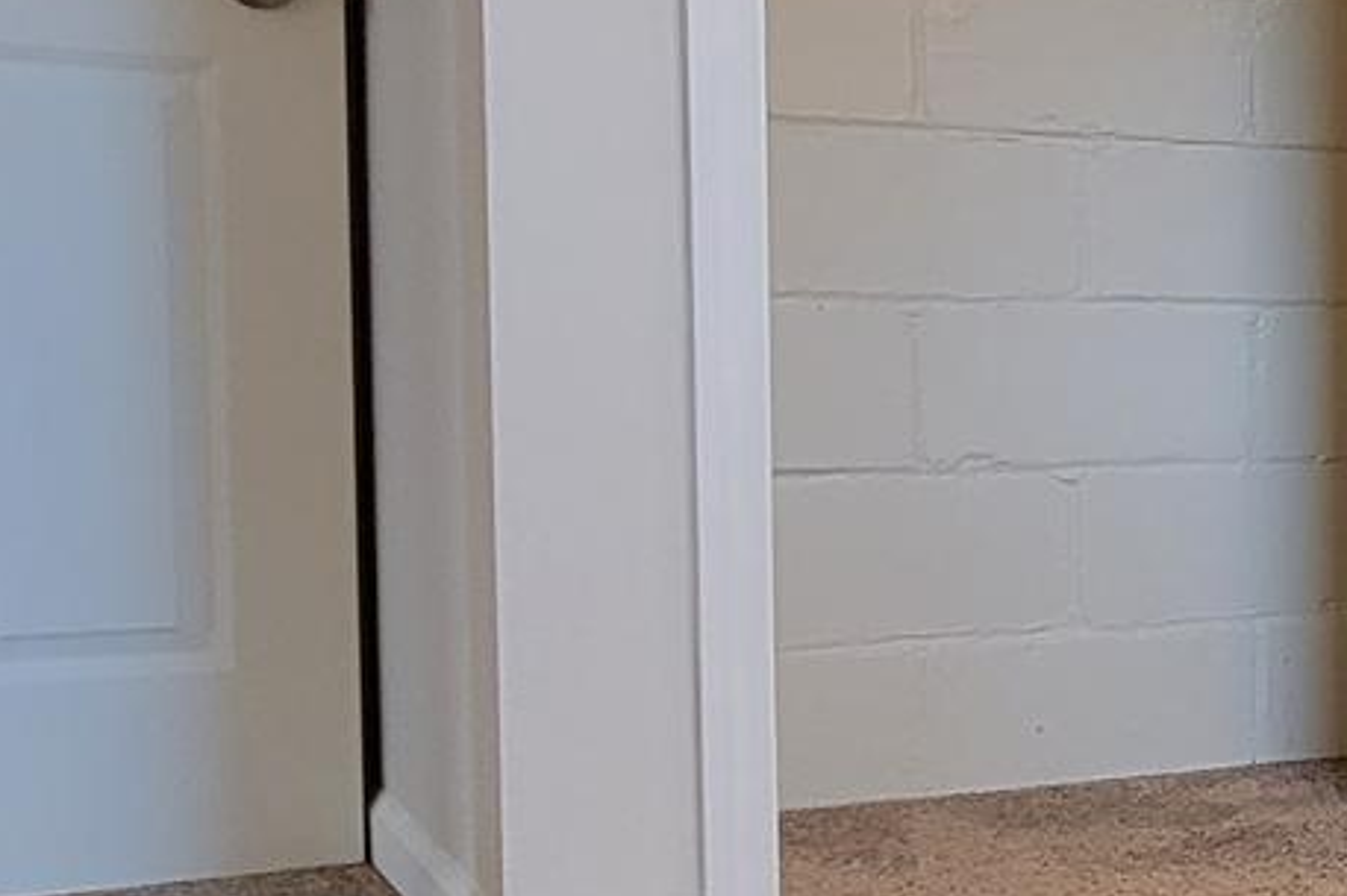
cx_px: 2181
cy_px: 479
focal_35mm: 63
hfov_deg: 23.3
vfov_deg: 21.6
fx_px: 2356
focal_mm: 2.2
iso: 320
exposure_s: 1/60
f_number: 2.2
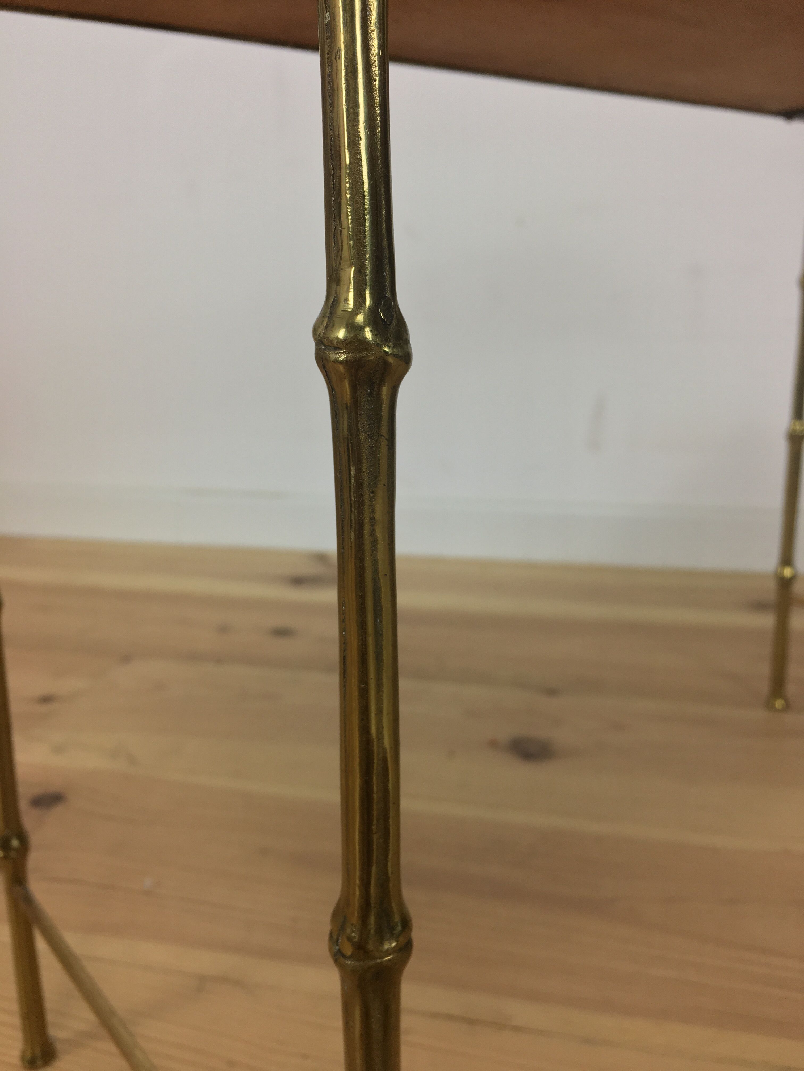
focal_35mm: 29
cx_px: 402
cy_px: 536
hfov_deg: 48.2
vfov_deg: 61.7
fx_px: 898
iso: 32
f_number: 2.2
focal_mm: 4.15
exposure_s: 1/33
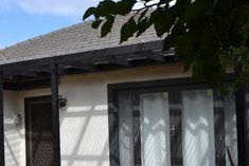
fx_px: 374
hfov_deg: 35.5
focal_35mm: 54
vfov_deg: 25.0
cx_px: 46
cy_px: 113
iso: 100
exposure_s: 1/250
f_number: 8
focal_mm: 18
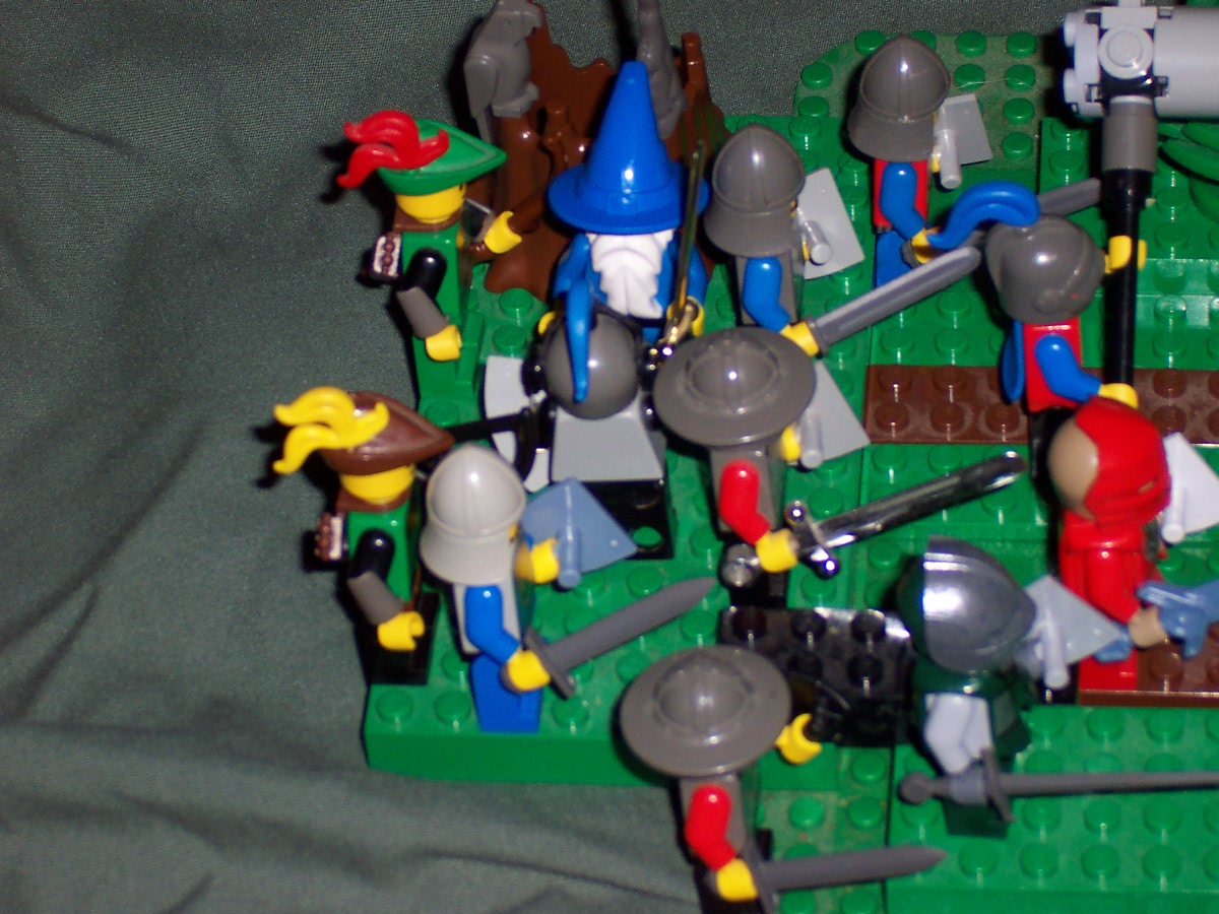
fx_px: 5071
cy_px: 457
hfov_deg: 13.7
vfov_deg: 10.3
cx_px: 610
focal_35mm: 144
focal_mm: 22.4
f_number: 4.9
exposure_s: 1/125
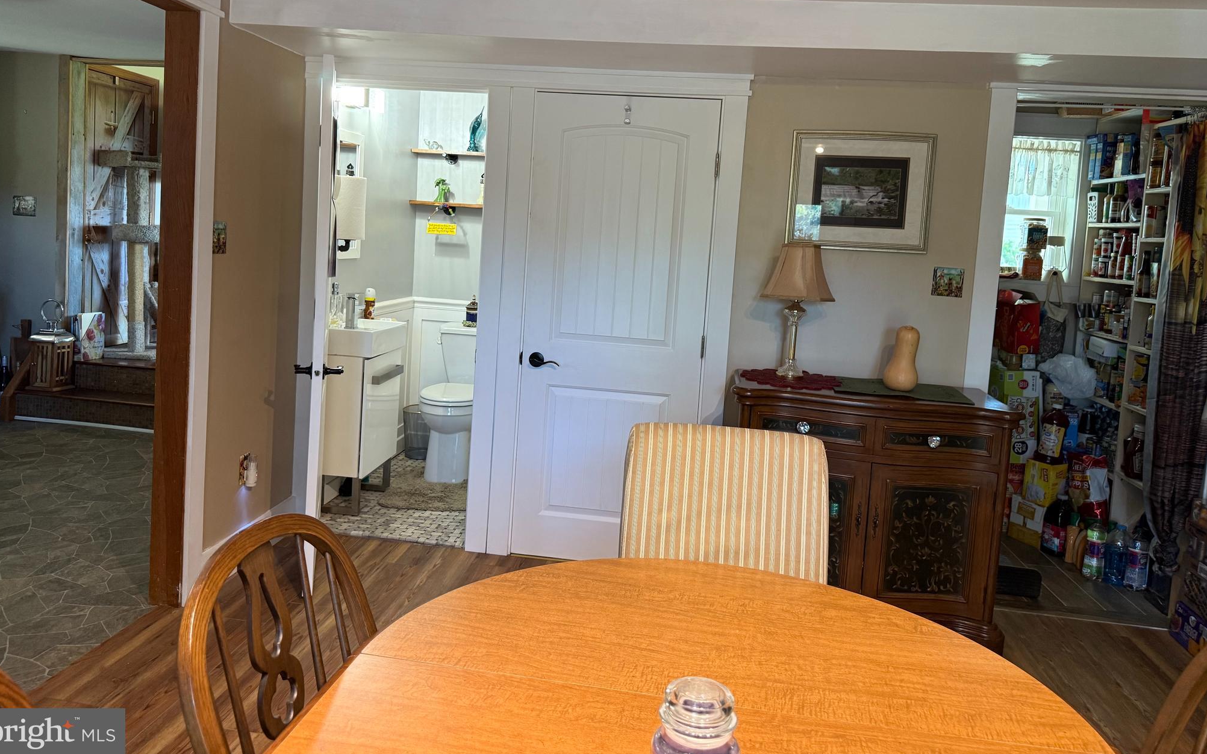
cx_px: 591
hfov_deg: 70.4
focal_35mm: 26
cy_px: 295
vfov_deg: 47.3
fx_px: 855
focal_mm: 6.76
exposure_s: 1/60
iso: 250
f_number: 1.78
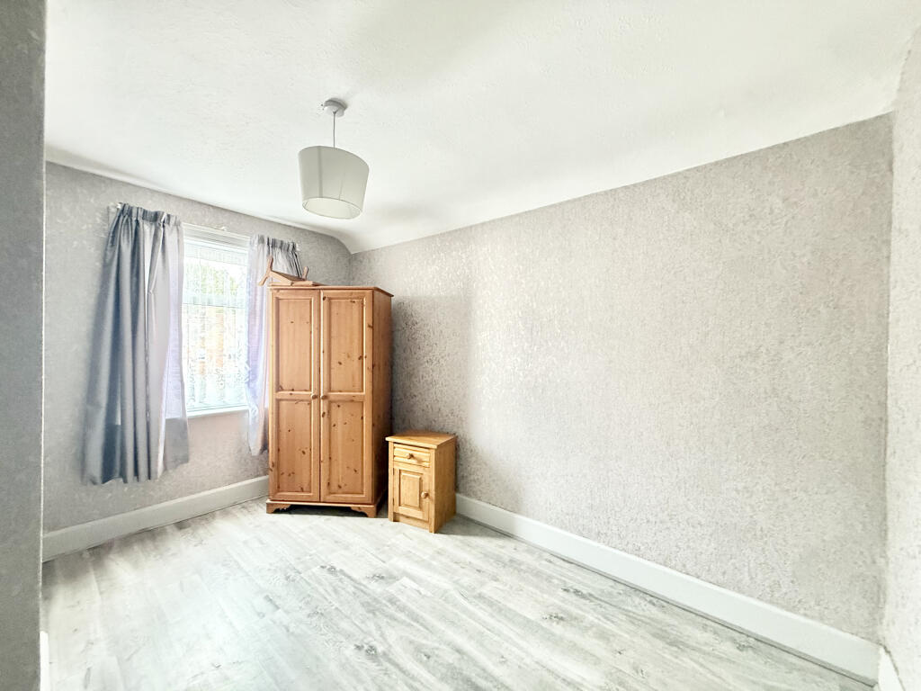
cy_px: 346
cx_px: 460
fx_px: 372
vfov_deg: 85.7
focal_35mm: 14
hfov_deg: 102.1
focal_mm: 2.22
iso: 500
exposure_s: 1/60
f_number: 2.2
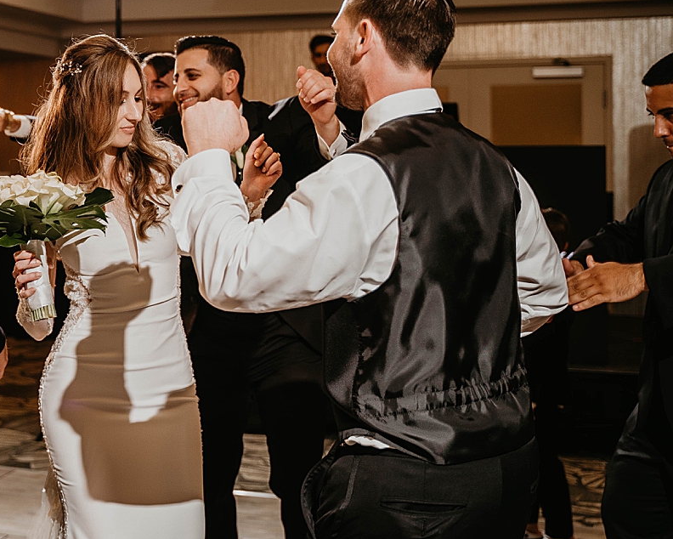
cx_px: 99
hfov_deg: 27.1
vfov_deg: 22.3
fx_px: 1355
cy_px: 148
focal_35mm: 68
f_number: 2.8
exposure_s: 1/250
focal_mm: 41
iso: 1000
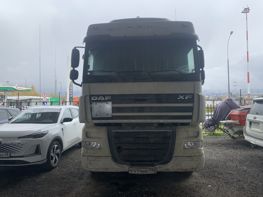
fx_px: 198
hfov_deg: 67.3
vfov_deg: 53.1
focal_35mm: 26
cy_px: 98
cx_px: 132
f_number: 1.8
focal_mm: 4.25
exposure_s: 1/635
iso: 25
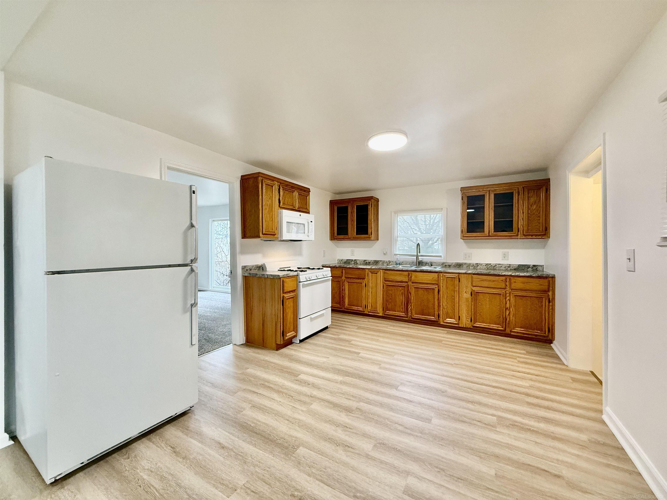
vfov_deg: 85.7
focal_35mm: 14
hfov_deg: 102.1
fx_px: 270
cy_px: 250
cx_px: 334
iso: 320
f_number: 2.2
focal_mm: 2.22
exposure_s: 1/120
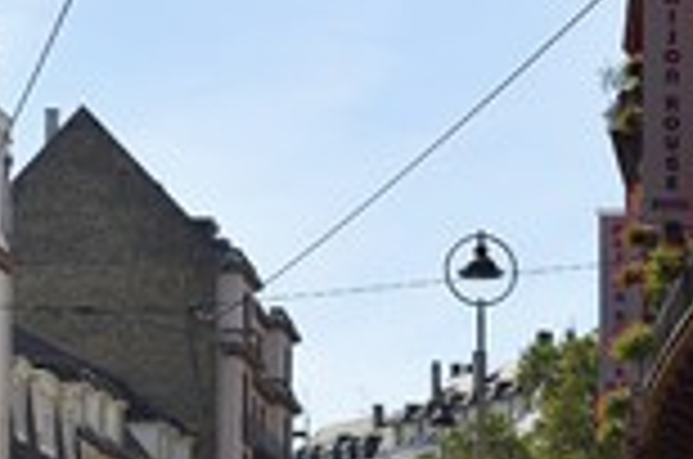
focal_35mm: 164
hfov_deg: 12.5
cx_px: 554
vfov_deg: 8.3
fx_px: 3150
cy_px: 450
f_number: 10
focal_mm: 60
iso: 200
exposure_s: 1/320
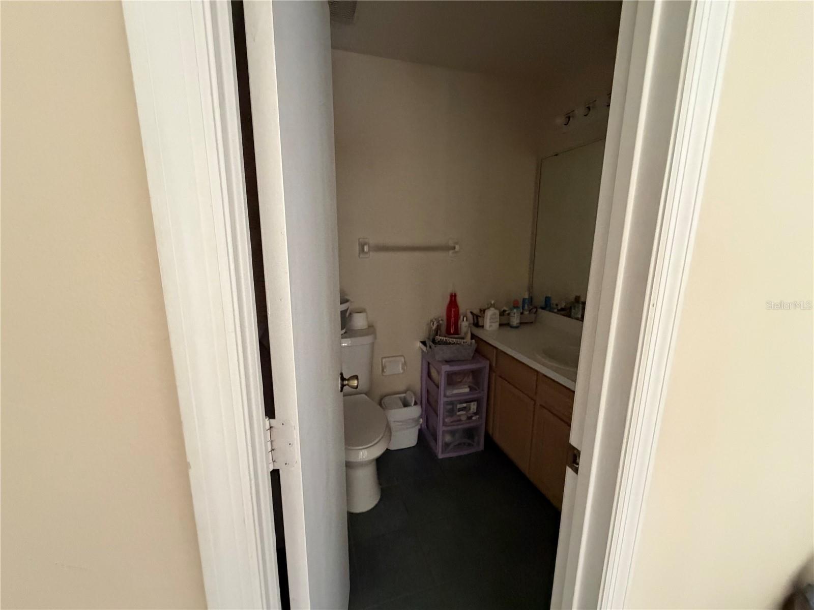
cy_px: 305
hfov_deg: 102.1
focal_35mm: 14
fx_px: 329
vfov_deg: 85.7
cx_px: 407
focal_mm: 2.22
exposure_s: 1/60
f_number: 2.2
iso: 800
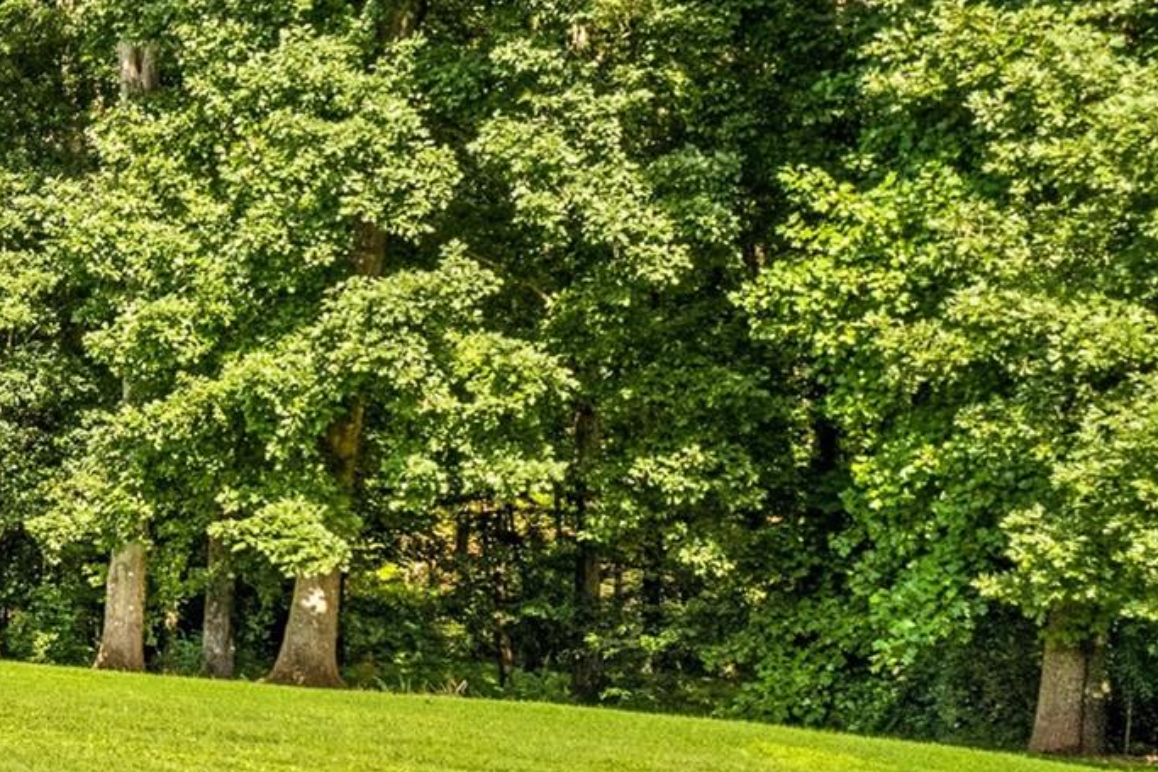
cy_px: 344
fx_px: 2122
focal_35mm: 66
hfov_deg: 24.2
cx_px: -563
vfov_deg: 20.6
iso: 100
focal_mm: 8.38
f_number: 2.8
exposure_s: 1/640
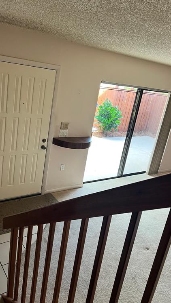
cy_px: 153
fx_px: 234
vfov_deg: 66.1
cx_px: 71
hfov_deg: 40.1
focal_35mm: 29
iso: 125
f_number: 1.5
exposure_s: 1/60
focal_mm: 5.7
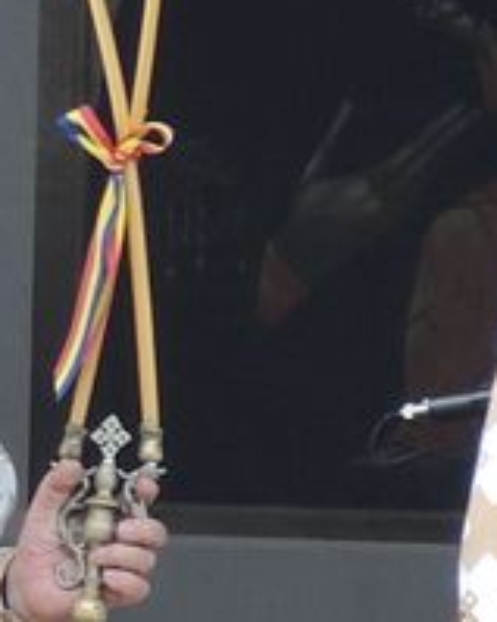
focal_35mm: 471
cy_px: 760
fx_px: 8667
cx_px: 2038
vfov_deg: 4.1
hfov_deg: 3.2
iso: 100
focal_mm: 11
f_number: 2.8
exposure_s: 1/100
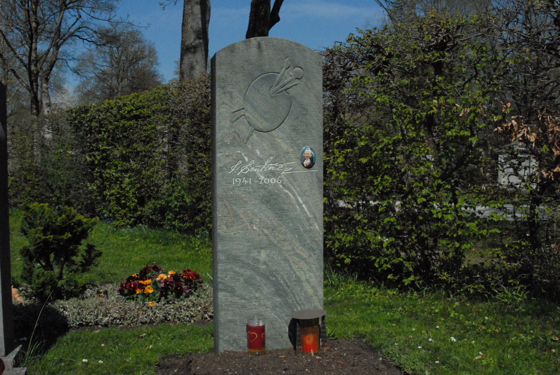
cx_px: 280
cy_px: 188
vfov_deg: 37.0
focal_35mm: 36
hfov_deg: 53.1
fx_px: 561
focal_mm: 24
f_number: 20
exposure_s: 1/1500
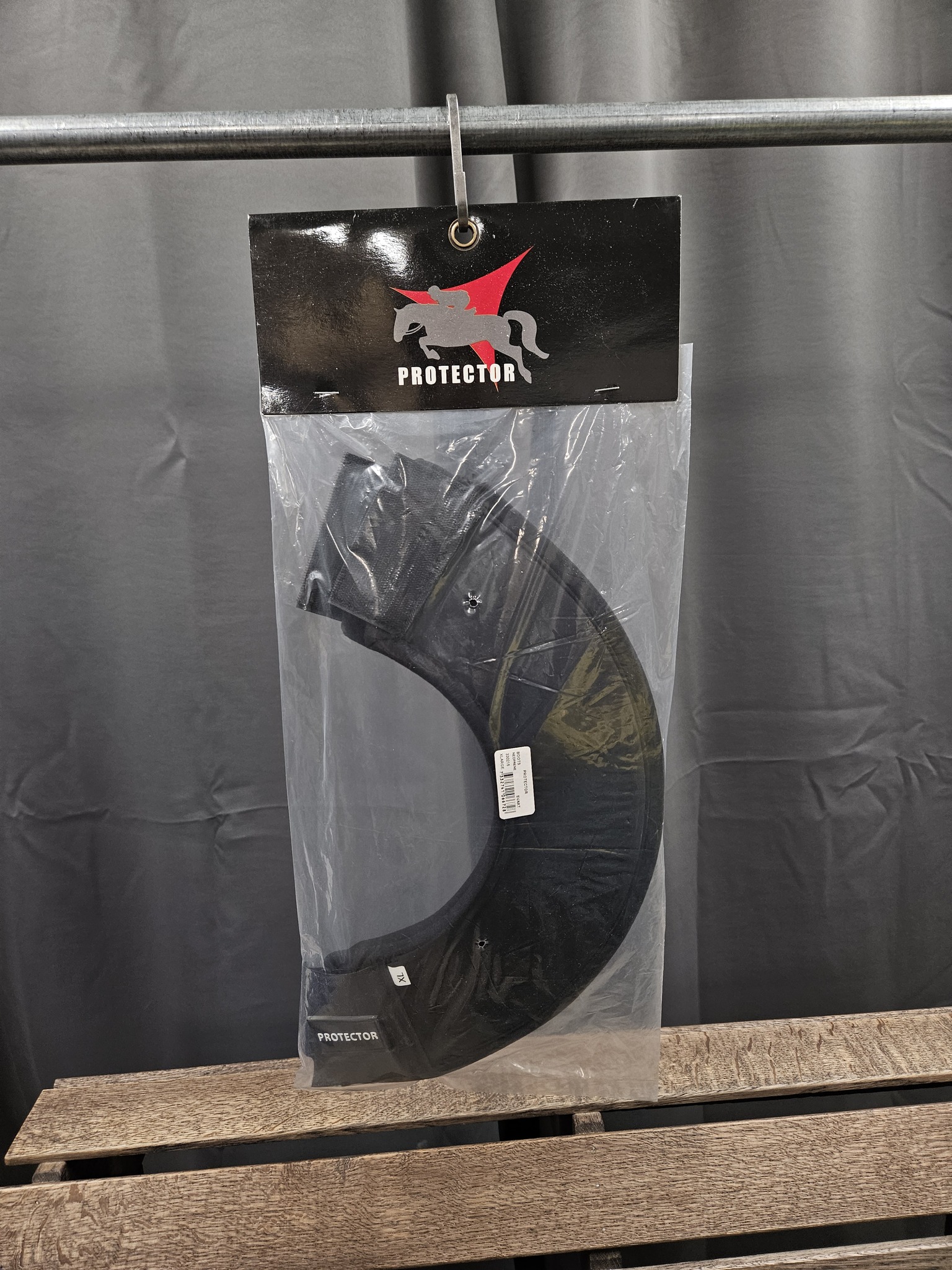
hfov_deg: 58.9
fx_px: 843
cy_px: 635
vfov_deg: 73.9
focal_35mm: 23
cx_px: 476
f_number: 1.8
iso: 200
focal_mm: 5.4
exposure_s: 1/100
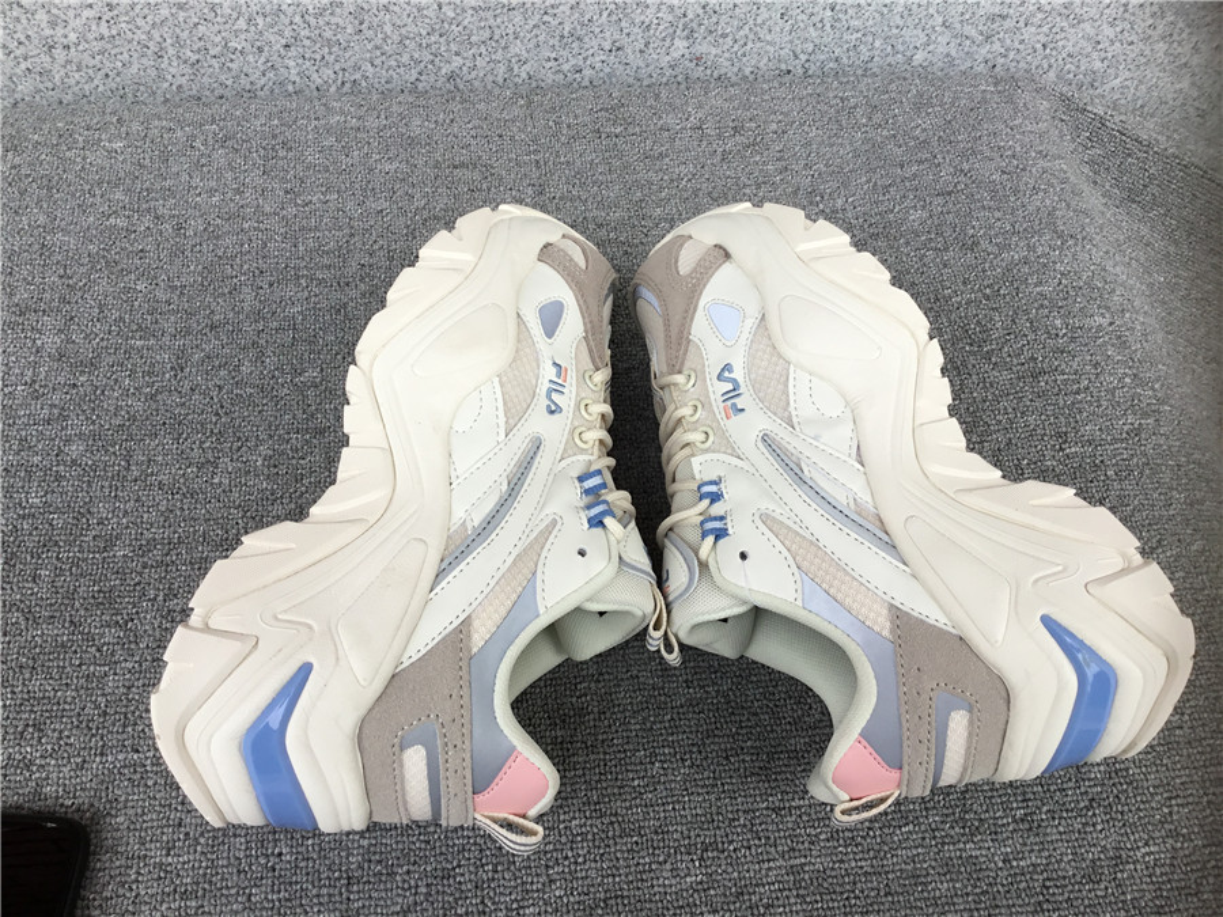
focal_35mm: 31
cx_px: 612
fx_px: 1095
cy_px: 458
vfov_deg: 45.4
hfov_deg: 58.4
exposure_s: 1/214
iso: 25
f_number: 2.4
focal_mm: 3.3
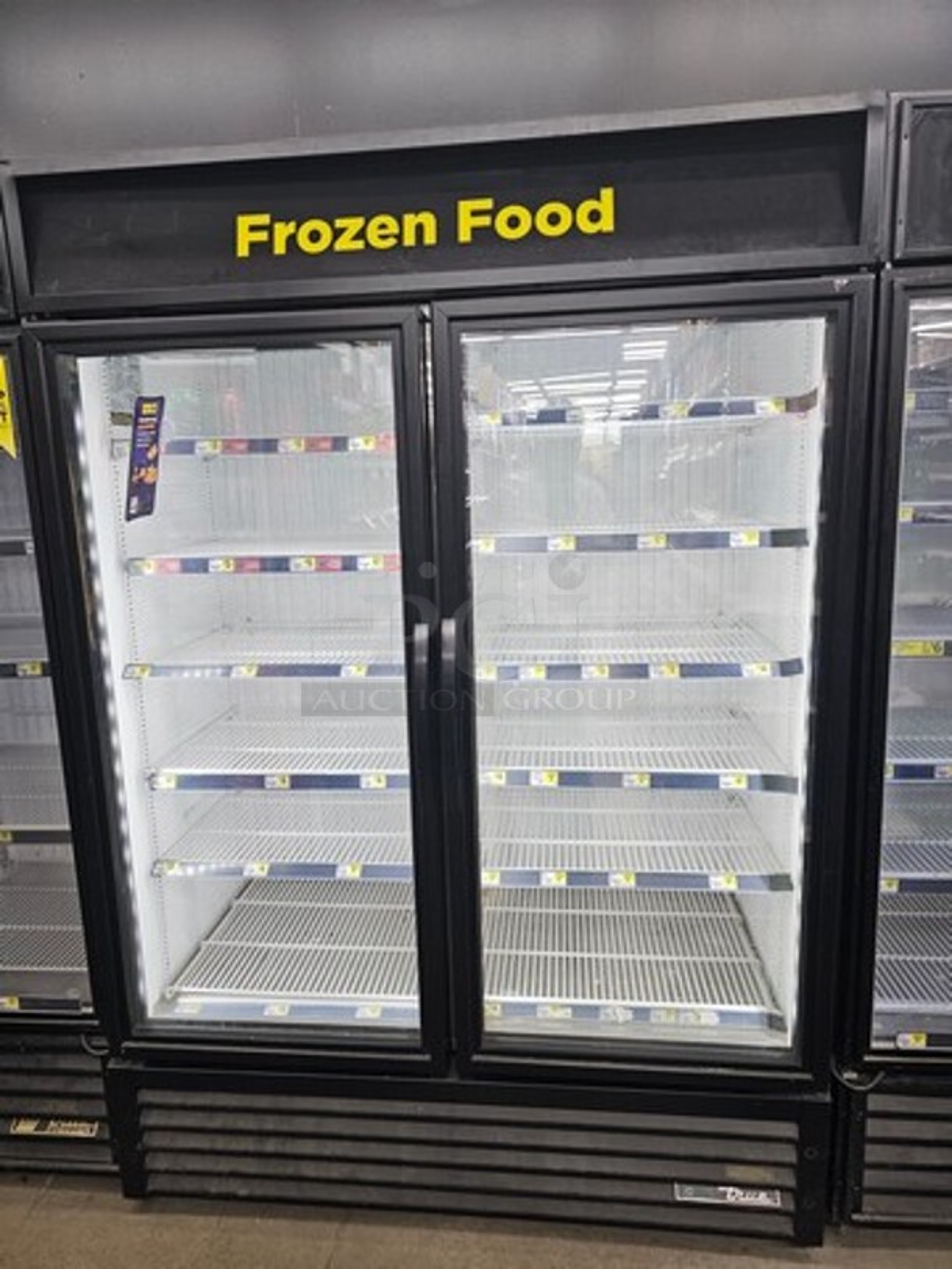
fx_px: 843
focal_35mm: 23
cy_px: 634
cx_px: 476
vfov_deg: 73.9
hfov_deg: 58.9
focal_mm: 6.3
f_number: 1.7
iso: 250
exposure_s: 1/120
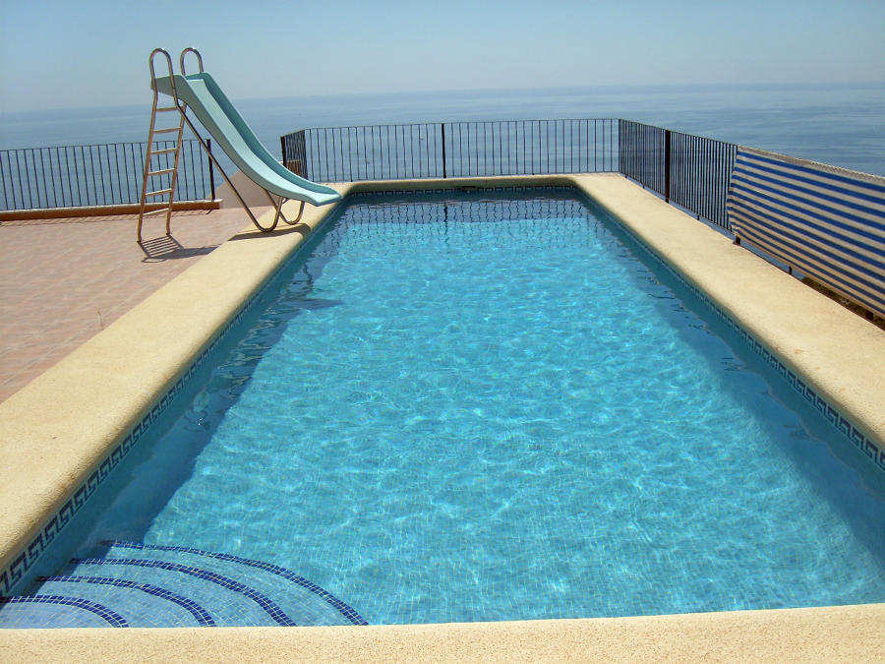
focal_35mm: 35
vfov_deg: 40.7
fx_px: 895
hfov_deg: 52.6
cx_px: 442
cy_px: 332
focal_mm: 5.8
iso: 50
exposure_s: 1/676
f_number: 7.1
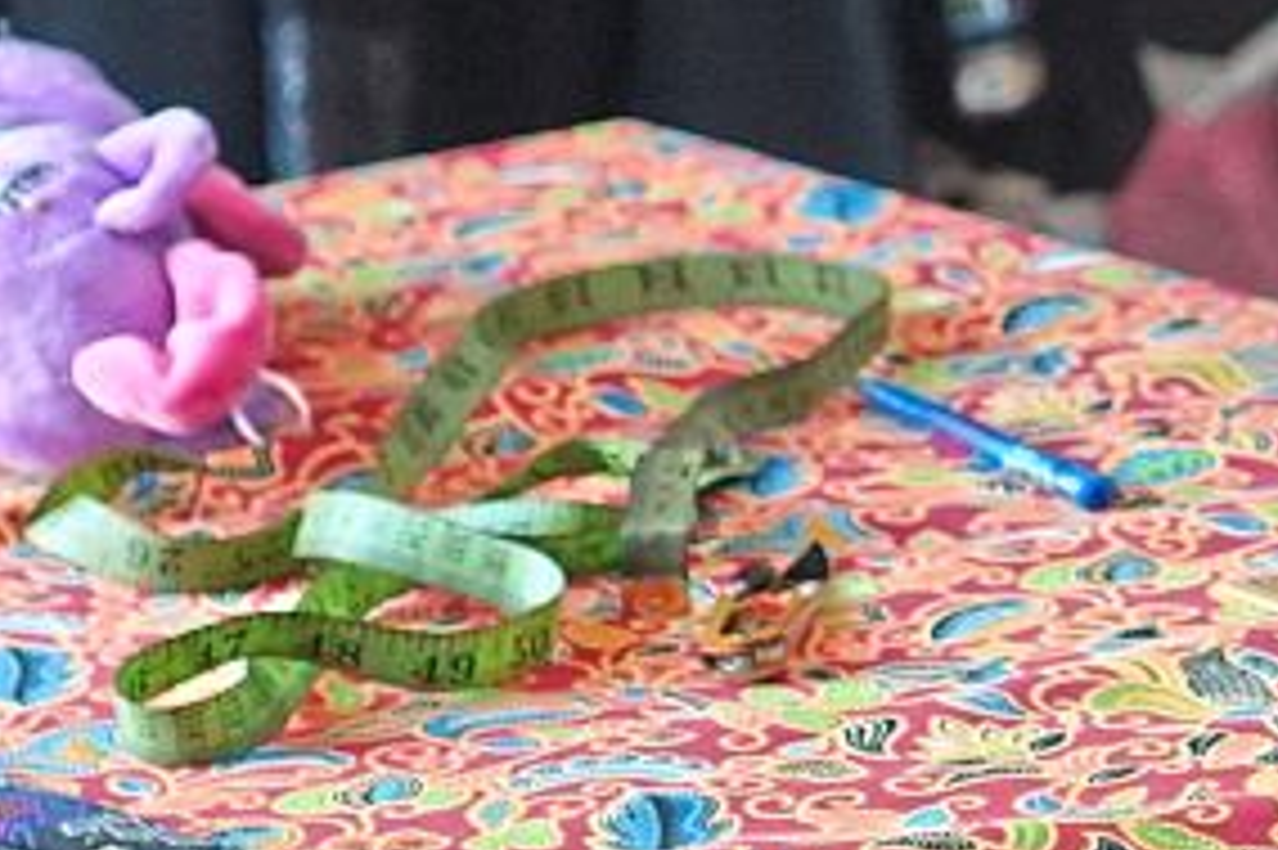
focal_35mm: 229
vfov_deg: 5.9
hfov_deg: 8.9
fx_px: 8131
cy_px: -247
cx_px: 1418
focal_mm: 35
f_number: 3.5
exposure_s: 1/125
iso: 1250
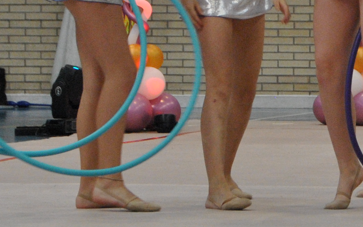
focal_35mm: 302
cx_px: 426
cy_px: -34
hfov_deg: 6.9
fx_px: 2986
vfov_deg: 4.3
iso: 800
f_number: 5.6
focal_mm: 55
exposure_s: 1/125
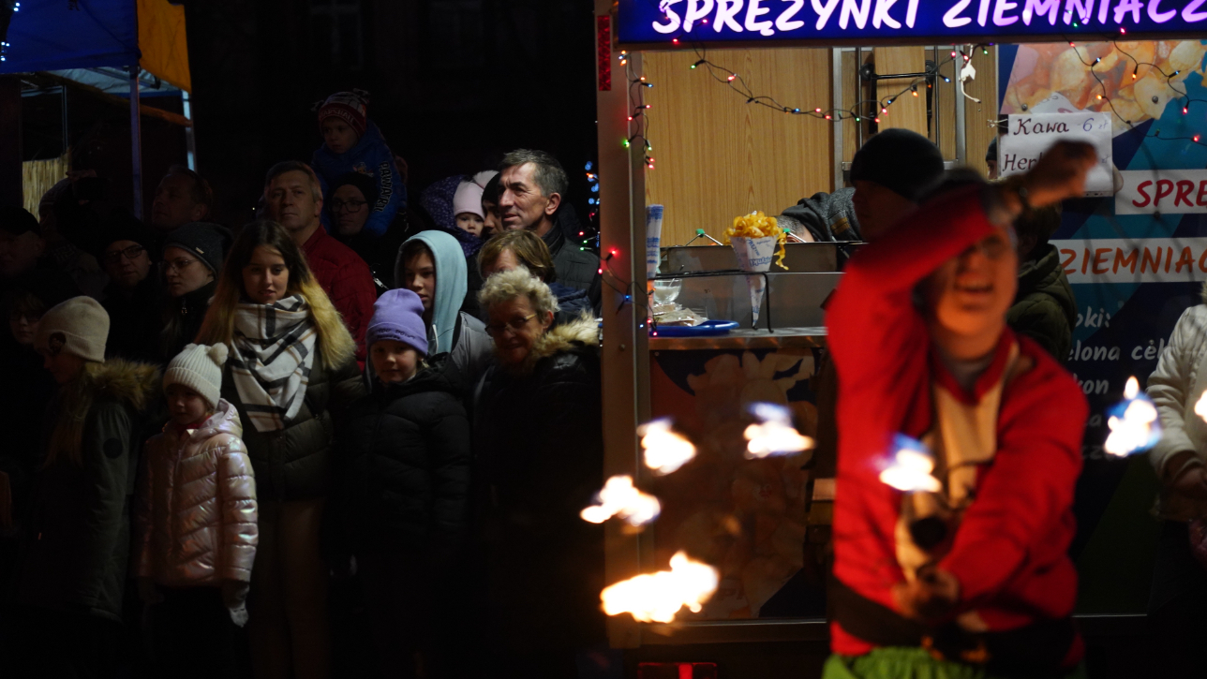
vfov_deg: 10.9
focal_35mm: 111
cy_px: 352
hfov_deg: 19.3
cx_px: 604
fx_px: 3553
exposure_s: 1/125
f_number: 4
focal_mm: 105
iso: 5000
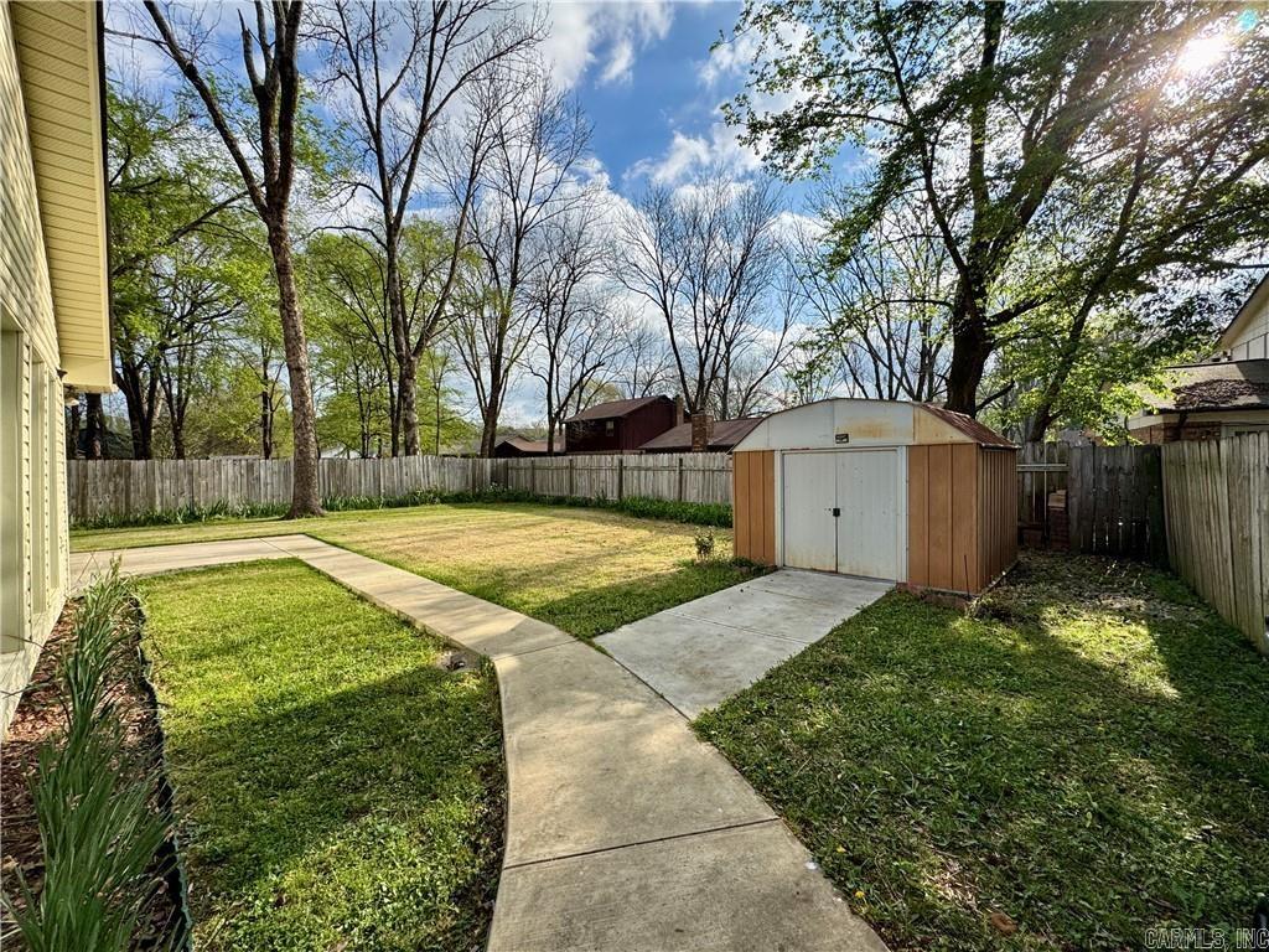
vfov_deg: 85.7
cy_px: 476
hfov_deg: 102.1
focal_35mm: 14
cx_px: 634
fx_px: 513
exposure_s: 1/1178
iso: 50
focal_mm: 2.22
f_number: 2.2
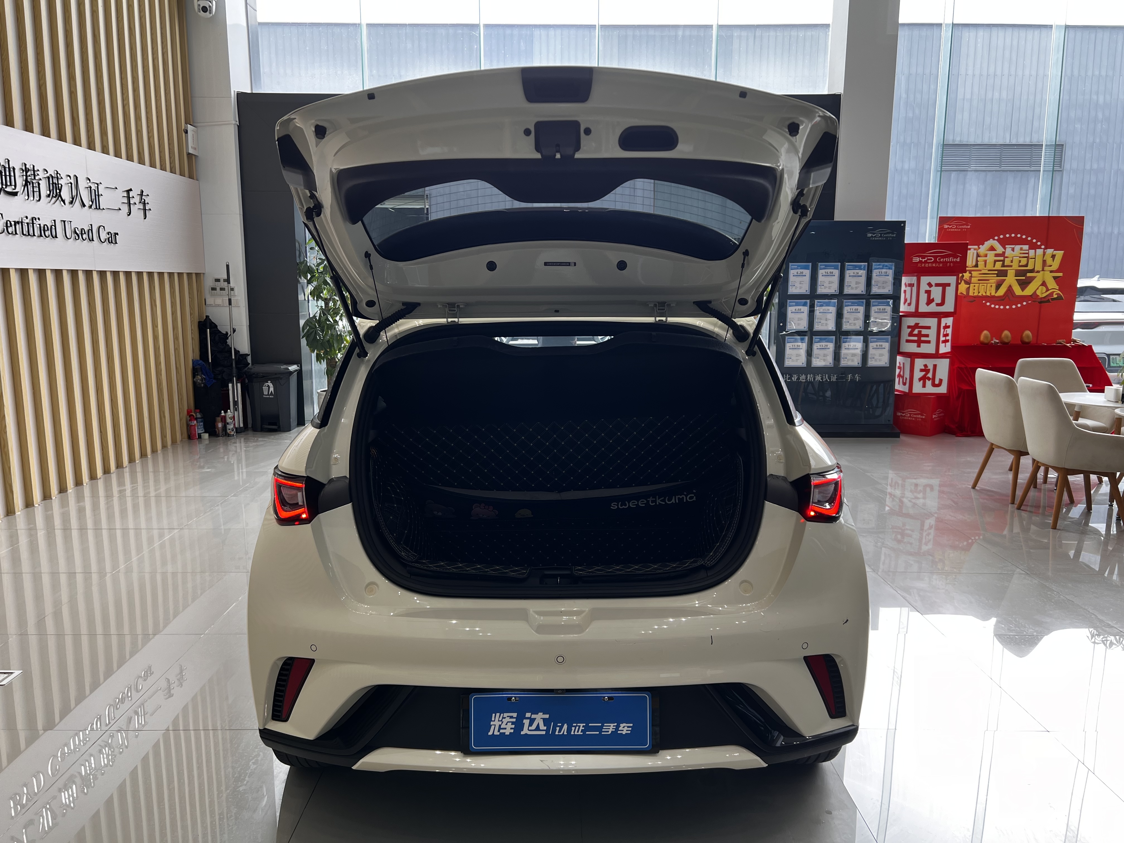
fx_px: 844
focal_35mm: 26
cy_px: 422
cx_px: 562
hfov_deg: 67.3
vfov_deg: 53.1
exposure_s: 1/121
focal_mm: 5.7
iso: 50
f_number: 1.5
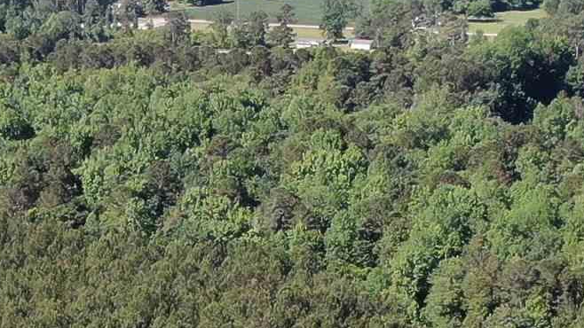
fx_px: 1889
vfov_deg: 9.9
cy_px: 331
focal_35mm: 122
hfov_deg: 17.4
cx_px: 114
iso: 100
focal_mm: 4.39
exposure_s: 1/800
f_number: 2.8
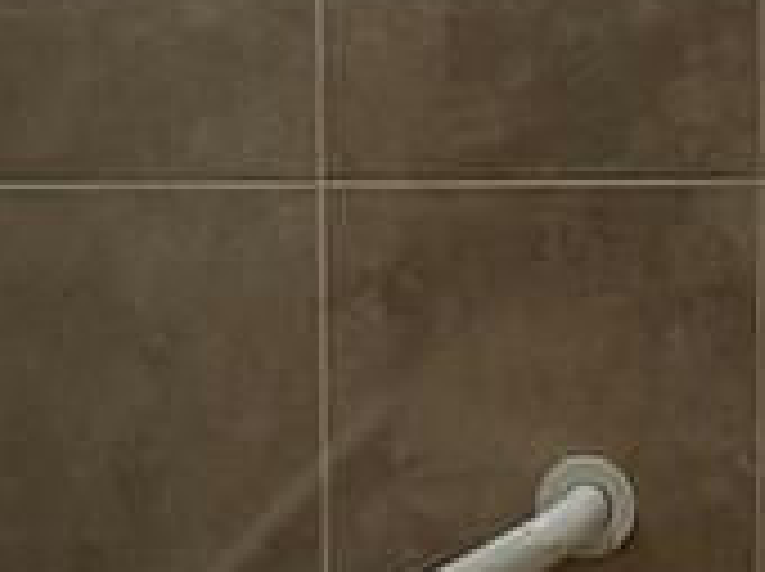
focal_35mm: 175
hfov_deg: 11.3
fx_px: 3862
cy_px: 586
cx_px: 495
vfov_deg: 8.4
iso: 100
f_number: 1.8
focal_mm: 3
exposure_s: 1/60
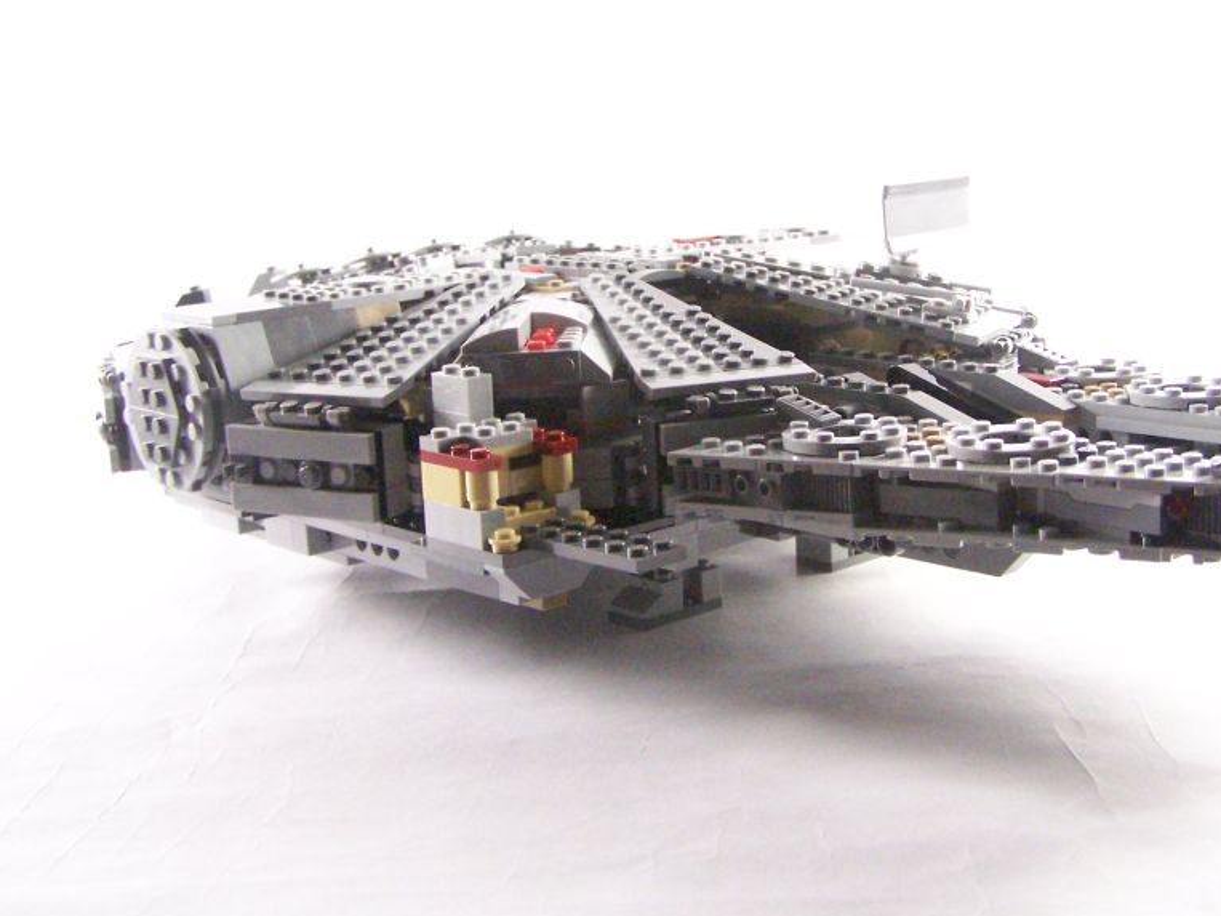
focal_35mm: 51
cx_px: 767
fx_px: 1799
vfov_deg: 28.4
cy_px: 338
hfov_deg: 37.3
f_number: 3.2
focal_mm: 6.3
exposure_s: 1/45
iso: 400
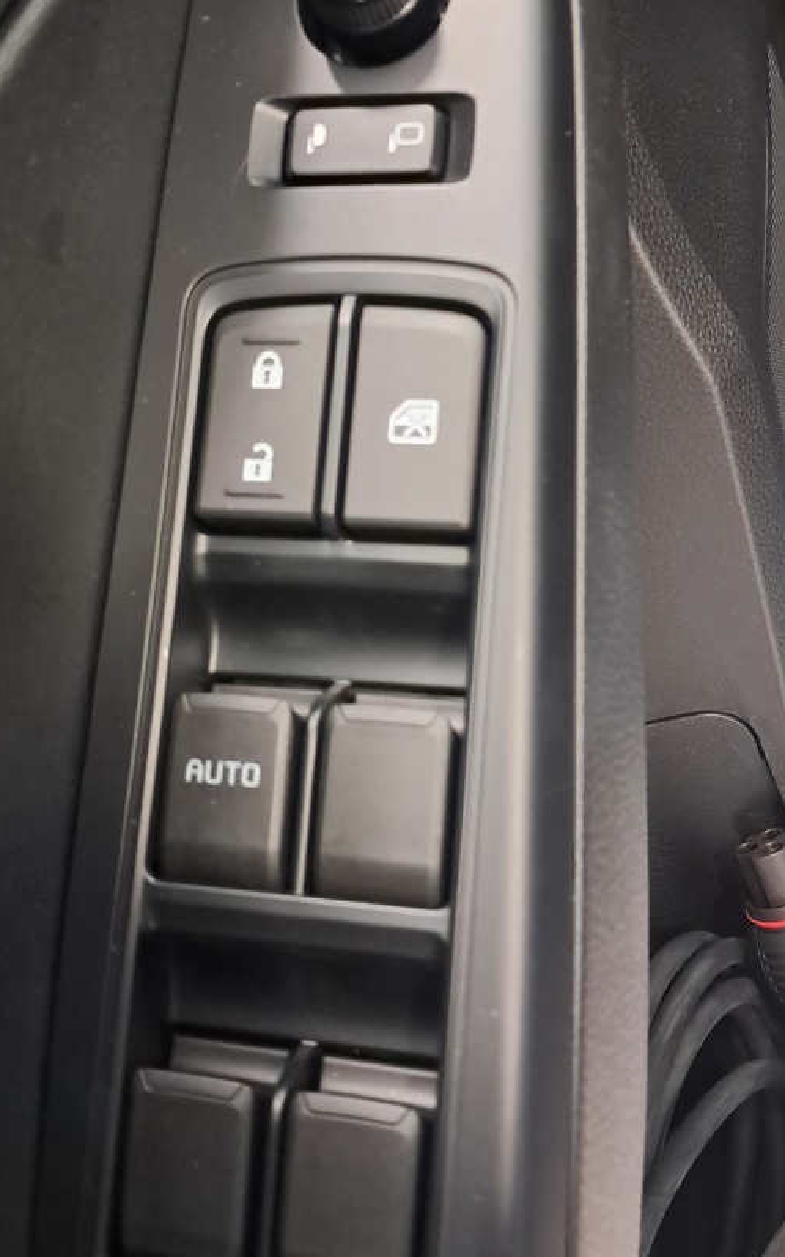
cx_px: 365
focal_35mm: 43
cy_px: 514
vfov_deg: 46.0
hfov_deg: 29.8
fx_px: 1473
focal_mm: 4
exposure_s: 1/20
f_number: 1.8
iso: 1000
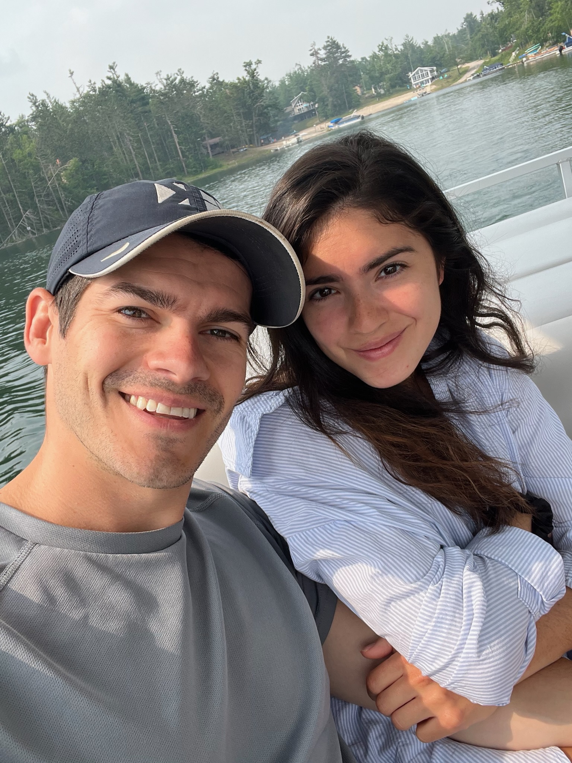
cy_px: 382
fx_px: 661
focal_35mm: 30
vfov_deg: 60.0
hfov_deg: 46.8
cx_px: 286
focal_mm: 2.71
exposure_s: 1/283
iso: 32
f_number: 2.2
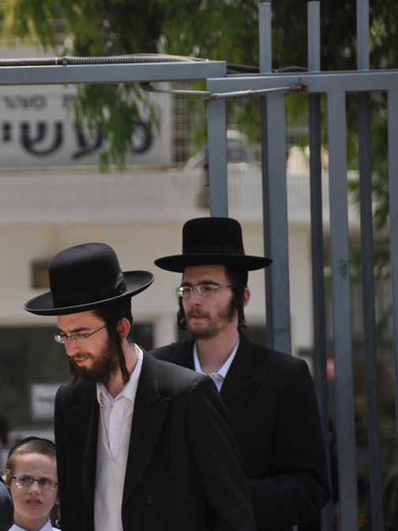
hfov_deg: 3.4
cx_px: 1
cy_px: 266
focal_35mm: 436
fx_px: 6690
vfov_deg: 4.5
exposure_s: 1/500
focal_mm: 200
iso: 220
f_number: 5.6
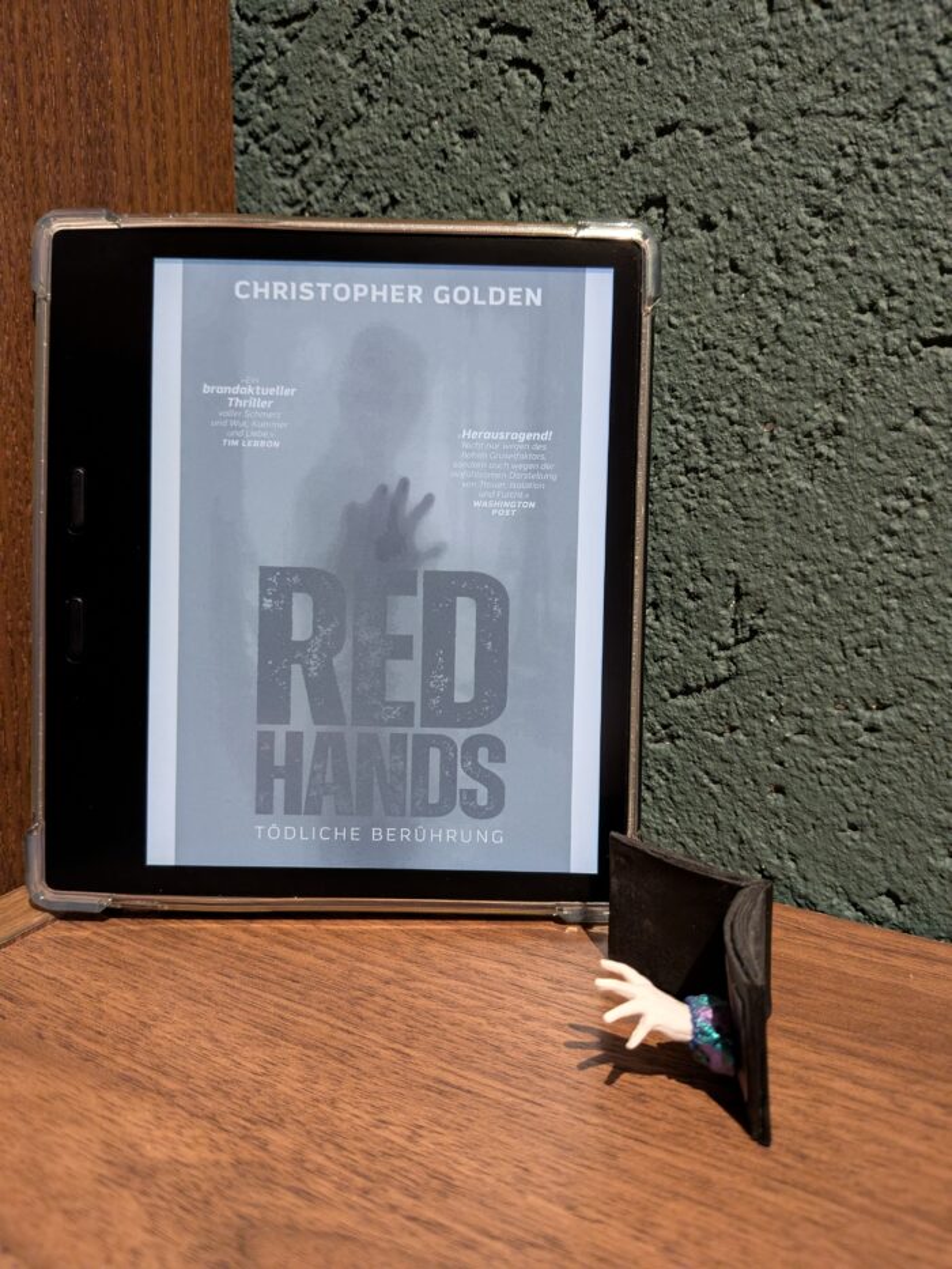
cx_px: 476
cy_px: 634
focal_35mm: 24
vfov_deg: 71.6
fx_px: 880
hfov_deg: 56.8
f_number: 1.7
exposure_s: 1/25
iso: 649
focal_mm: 4.53
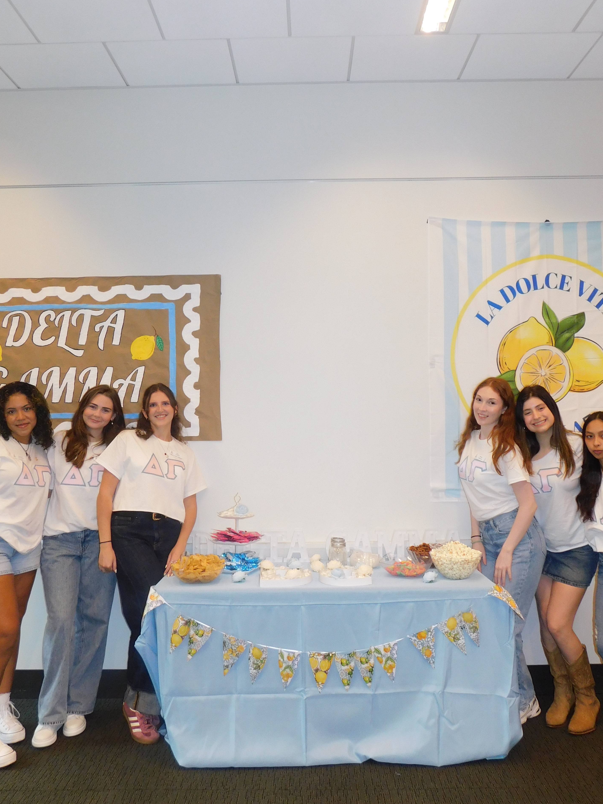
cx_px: 301
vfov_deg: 63.4
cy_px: 371
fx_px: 650
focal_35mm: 28
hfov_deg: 49.7
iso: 200
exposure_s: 1/30
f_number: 3
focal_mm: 4
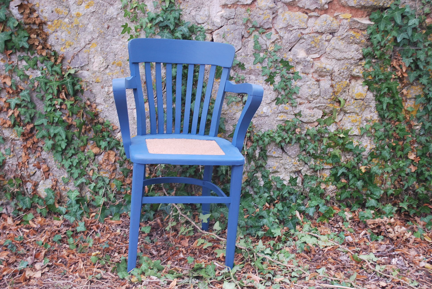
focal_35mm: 45
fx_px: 541
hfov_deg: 43.6
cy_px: 144
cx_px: 216
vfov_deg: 29.9
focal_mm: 30
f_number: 4.8
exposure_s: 1/40
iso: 200
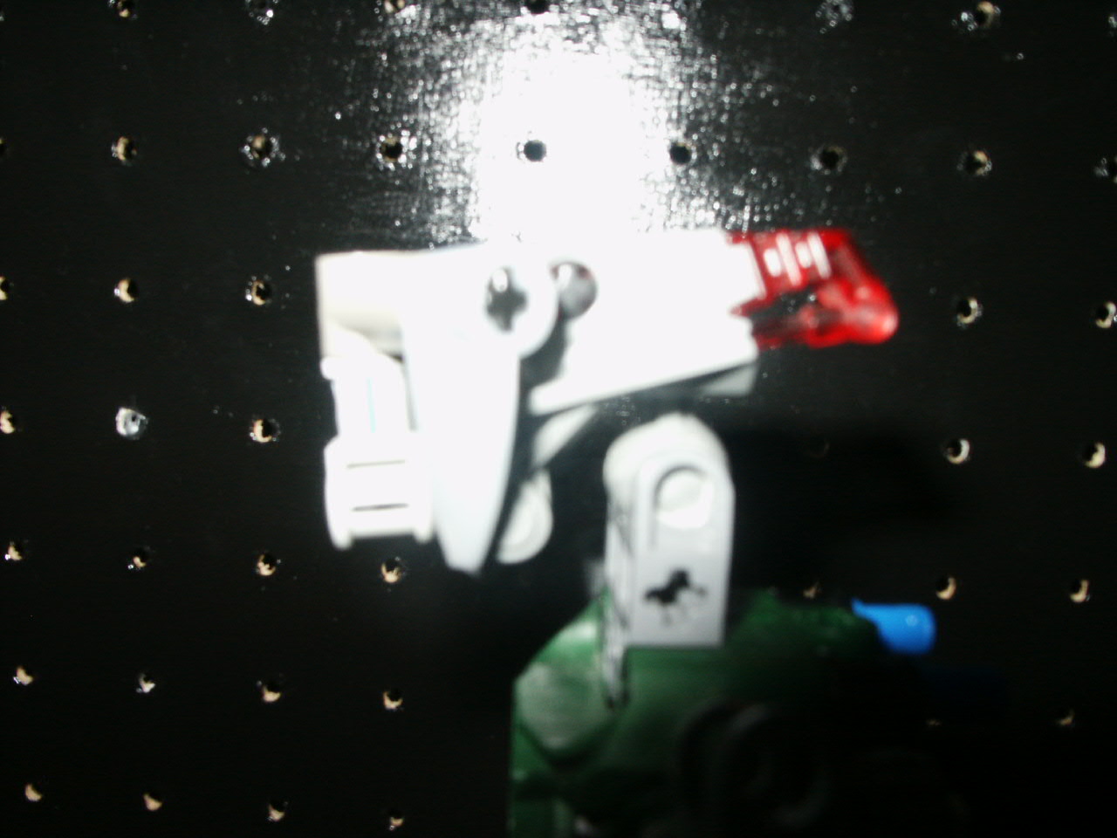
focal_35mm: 35
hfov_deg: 52.6
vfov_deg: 40.7
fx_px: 1129
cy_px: 419
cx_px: 558
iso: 200
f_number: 6.7
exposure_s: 1/45
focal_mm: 7.18
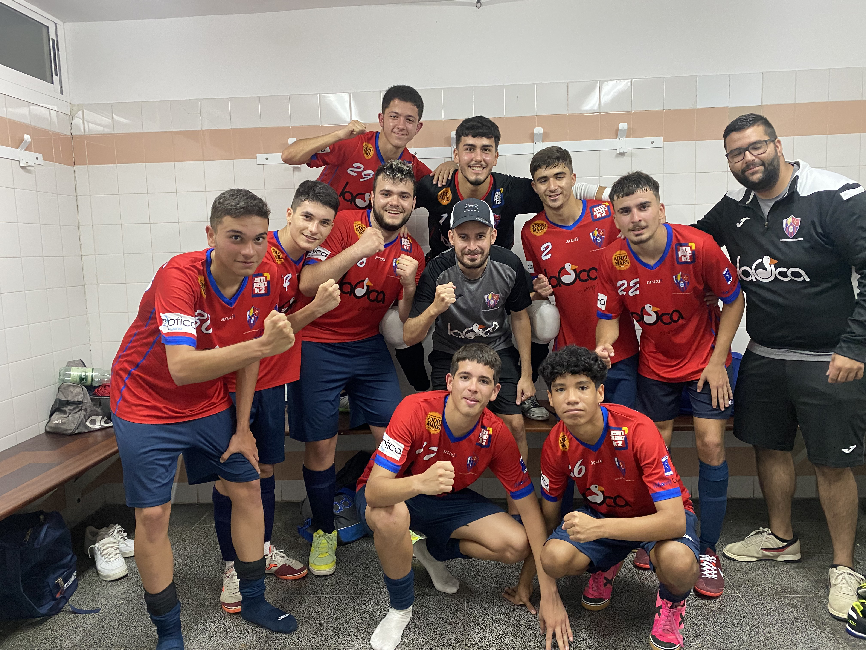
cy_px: 325
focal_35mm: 26
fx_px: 650
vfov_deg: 53.1
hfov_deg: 67.3
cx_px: 433
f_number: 1.8
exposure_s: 1/50
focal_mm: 4.25
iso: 320
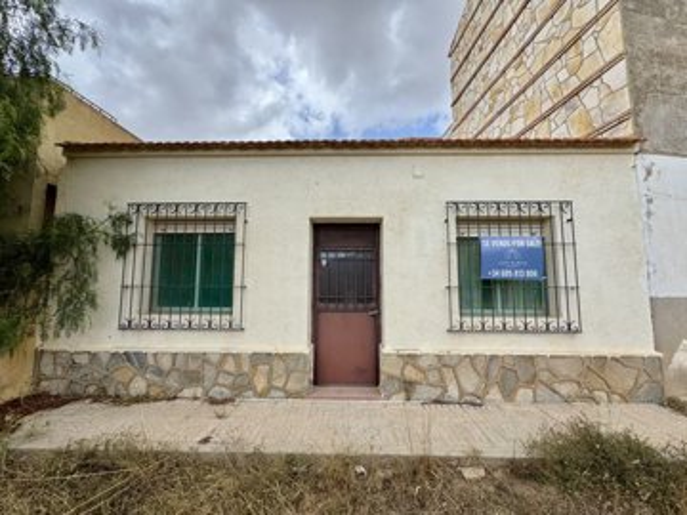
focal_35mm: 14
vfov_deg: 85.7
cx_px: 344
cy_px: 258
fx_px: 278
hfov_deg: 102.1
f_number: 2.2
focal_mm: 2.22
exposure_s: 1/879
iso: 40
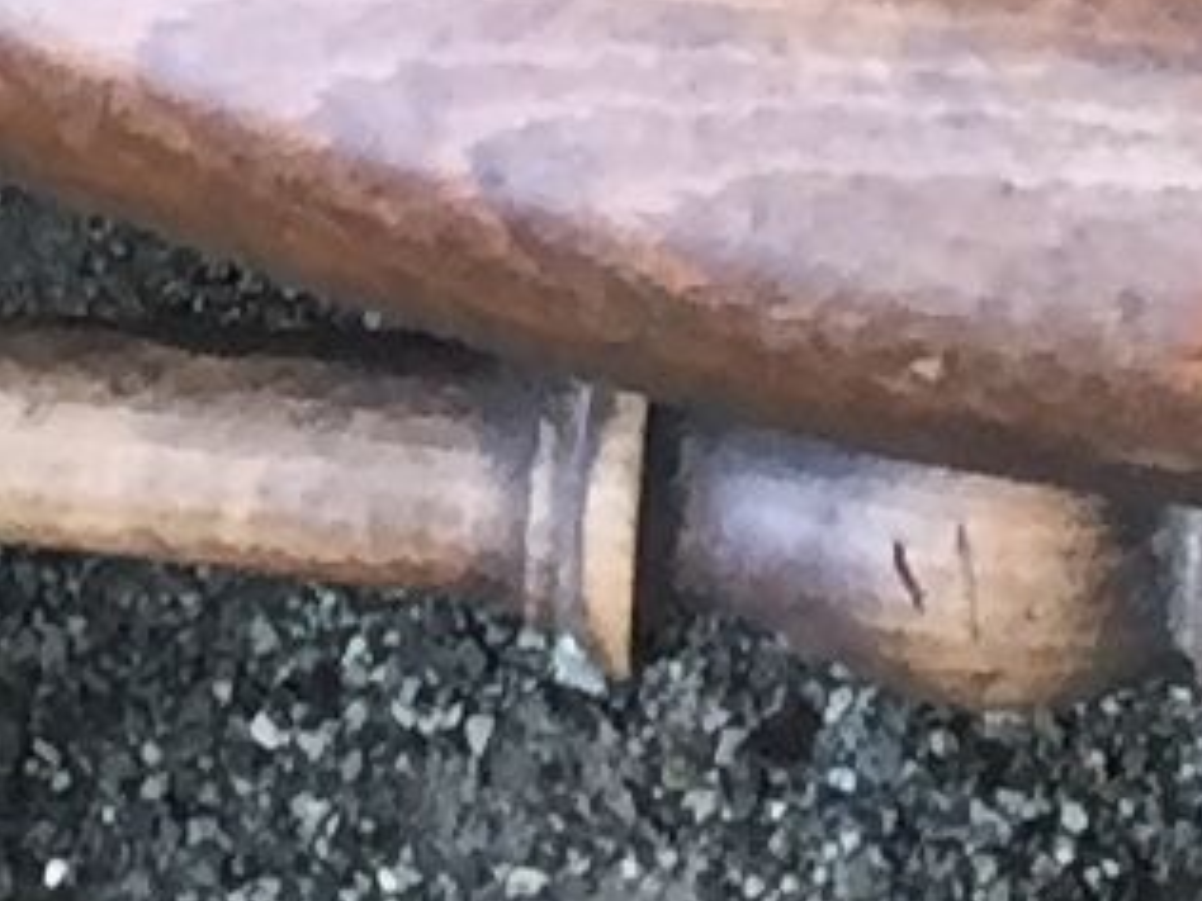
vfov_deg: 4.1
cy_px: -4342
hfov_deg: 6.5
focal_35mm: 300
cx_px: 1852
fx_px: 10417
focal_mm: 4.15
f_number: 2.2
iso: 32
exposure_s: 1/33
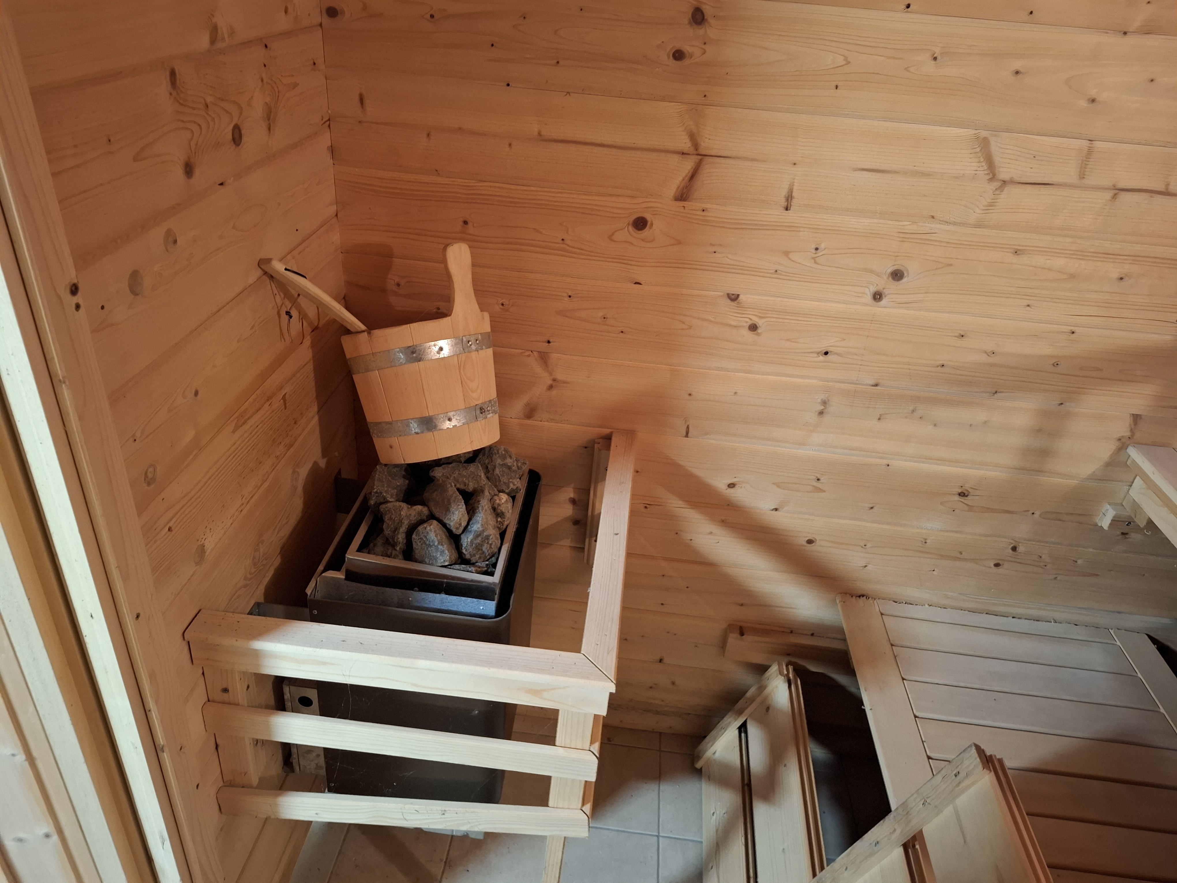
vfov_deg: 58.9
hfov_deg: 73.9
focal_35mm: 23
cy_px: 442
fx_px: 782
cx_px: 588
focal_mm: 5.54
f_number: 1.8
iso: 400
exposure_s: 1/24
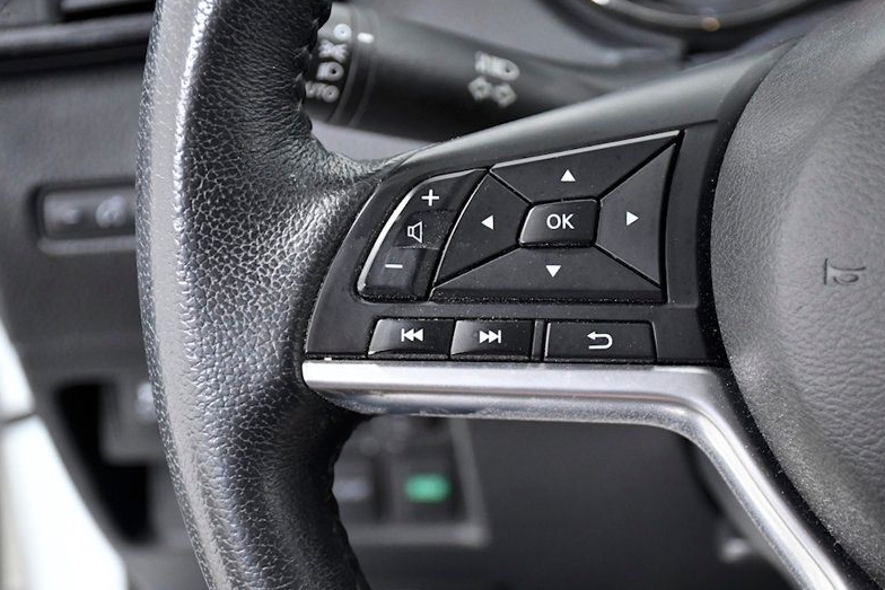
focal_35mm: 94
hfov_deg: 21.7
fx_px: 2311
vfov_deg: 14.6
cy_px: 345
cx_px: 499
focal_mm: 48
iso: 2500
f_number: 4.5
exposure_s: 1/80
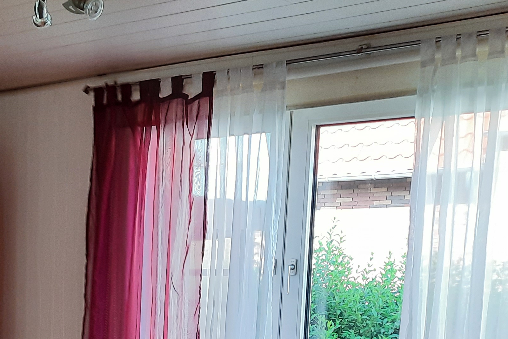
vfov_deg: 19.6
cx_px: 3
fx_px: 917
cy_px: 410
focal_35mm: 65
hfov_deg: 29.0
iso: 100
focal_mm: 4.6
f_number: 2
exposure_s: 1/50
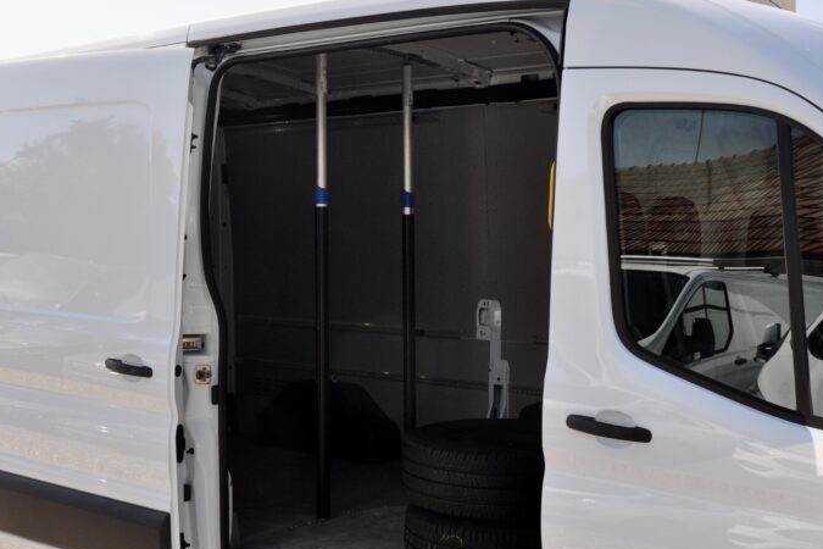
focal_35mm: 50
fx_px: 1143
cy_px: 327
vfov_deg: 26.9
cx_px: 400
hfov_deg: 39.6
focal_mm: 22
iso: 500
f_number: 8
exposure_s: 1/250
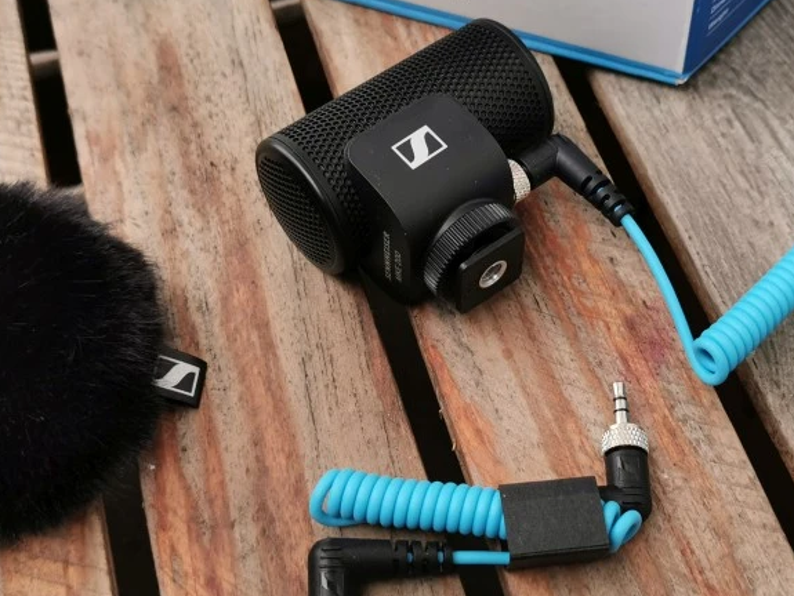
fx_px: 1308
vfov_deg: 25.7
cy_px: 319
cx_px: 438
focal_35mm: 57
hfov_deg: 33.7
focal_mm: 5.56
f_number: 1.6
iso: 100
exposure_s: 1/100
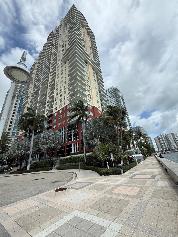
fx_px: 96
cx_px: 89
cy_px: 118
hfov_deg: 85.7
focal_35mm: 14
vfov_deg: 102.1
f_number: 2.2
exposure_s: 1/1285
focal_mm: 2.22
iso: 50
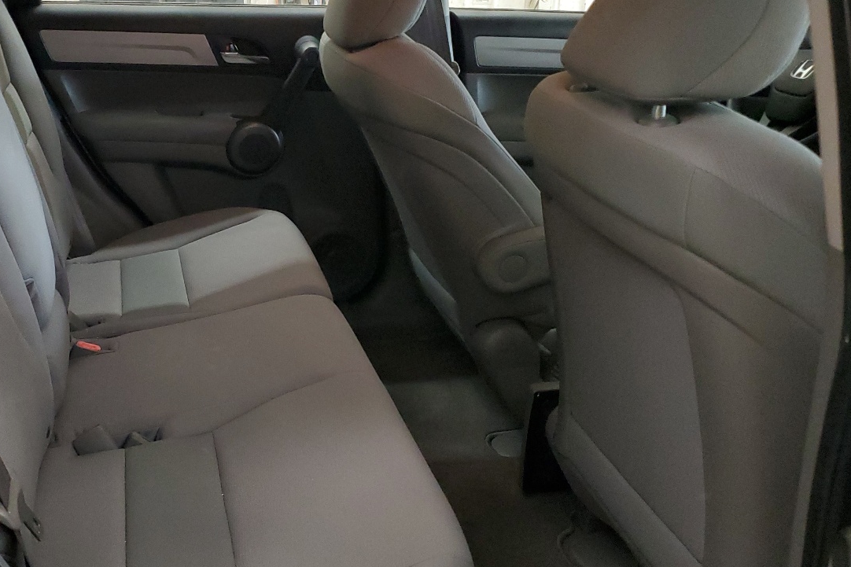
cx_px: 256
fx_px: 945
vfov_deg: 33.4
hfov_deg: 47.3
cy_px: 270
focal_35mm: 40
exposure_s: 1/60.2
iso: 414
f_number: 1.5
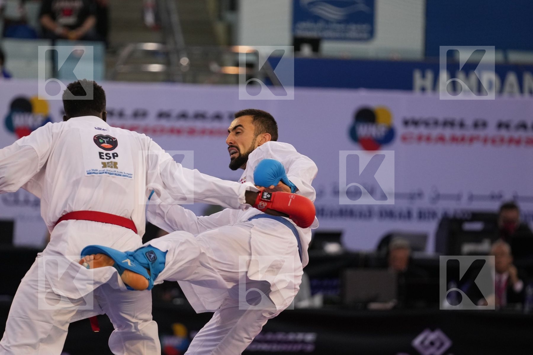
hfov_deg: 6.9
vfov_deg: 4.6
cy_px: 178
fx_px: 4441
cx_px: 266
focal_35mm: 300
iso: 1600
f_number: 2.8
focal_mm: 200
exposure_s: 1/1000
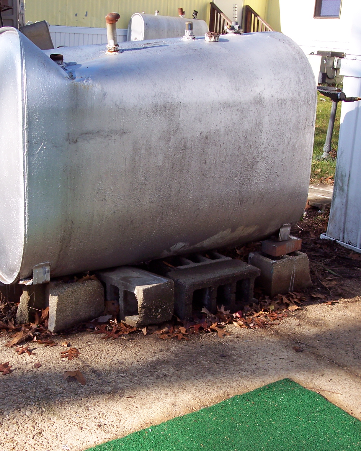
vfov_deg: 36.7
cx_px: 144
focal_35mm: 51
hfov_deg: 29.6
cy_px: 225
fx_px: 681
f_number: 3.4
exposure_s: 1/500
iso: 100
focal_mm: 8
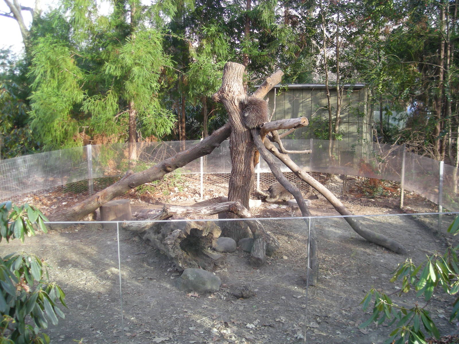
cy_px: 172
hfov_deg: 52.6
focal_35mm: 35
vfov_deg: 40.7
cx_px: 230
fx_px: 464
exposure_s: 1/60
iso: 66
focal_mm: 5.7
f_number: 2.8
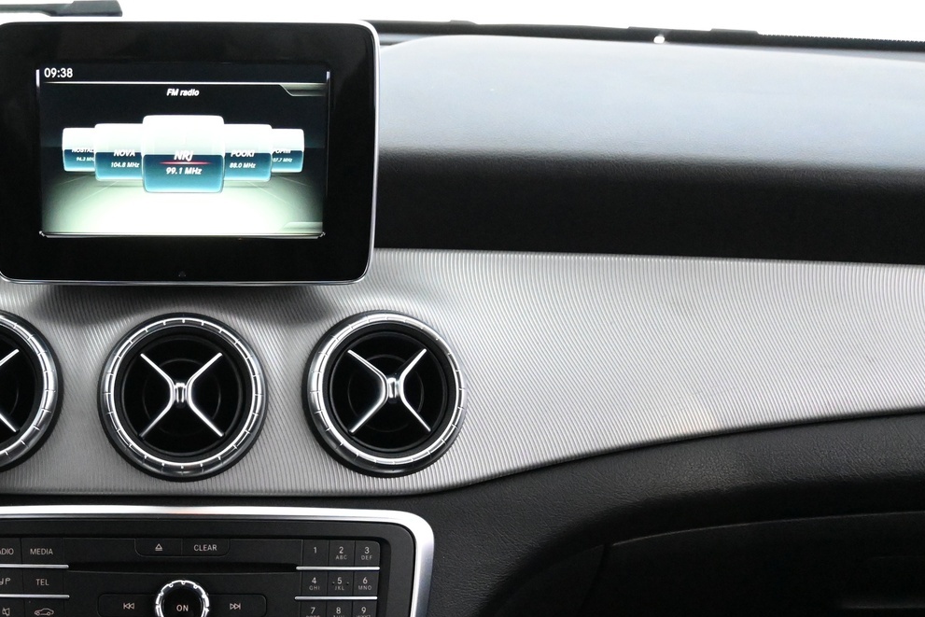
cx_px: 174
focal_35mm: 67
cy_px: 474
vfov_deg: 20.0
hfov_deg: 29.2
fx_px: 1732
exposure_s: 1/40
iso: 8000
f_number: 4.5
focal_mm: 27.5
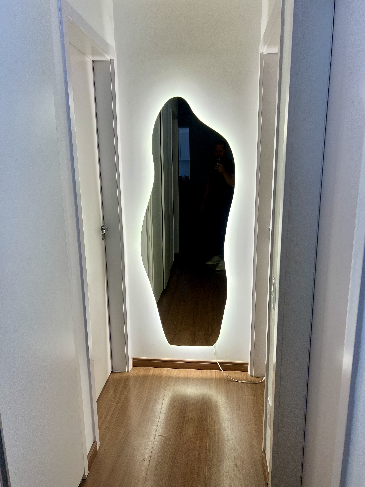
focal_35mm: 26
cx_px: 182
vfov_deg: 67.3
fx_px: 366
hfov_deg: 53.1
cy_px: 244
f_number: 1.5
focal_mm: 5.7
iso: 40
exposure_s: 1/284
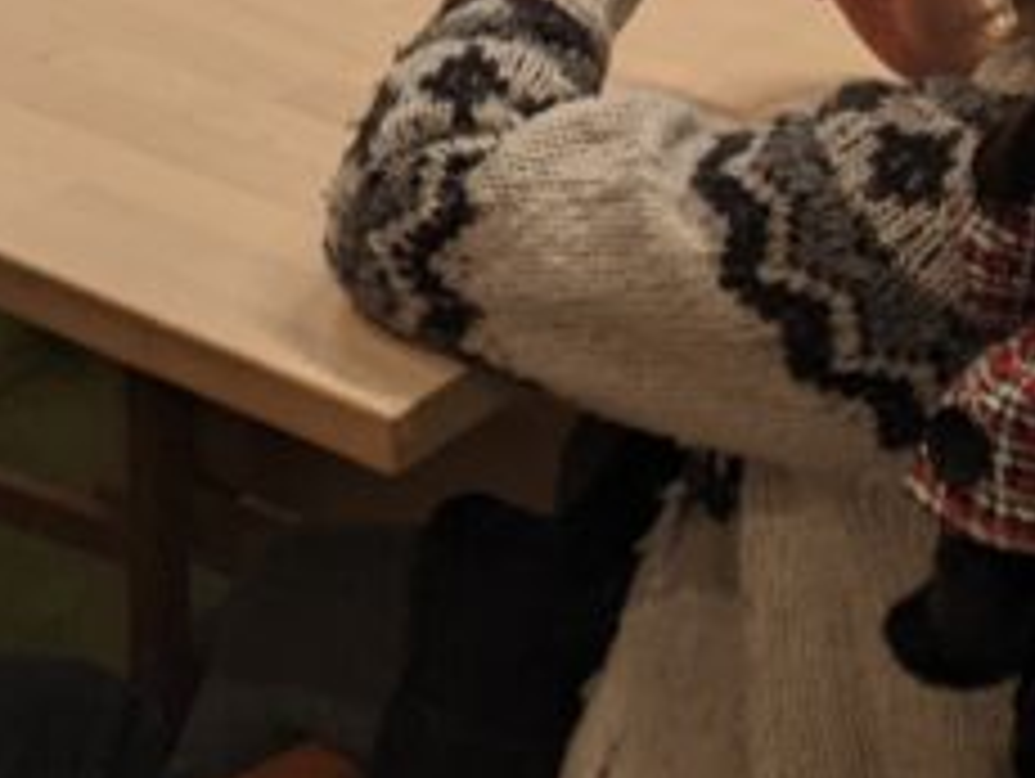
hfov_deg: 16.4
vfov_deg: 11.2
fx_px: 3592
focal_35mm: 120
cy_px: -760
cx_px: 626
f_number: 1.8
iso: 52
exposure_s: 1/49.9
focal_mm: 4.44
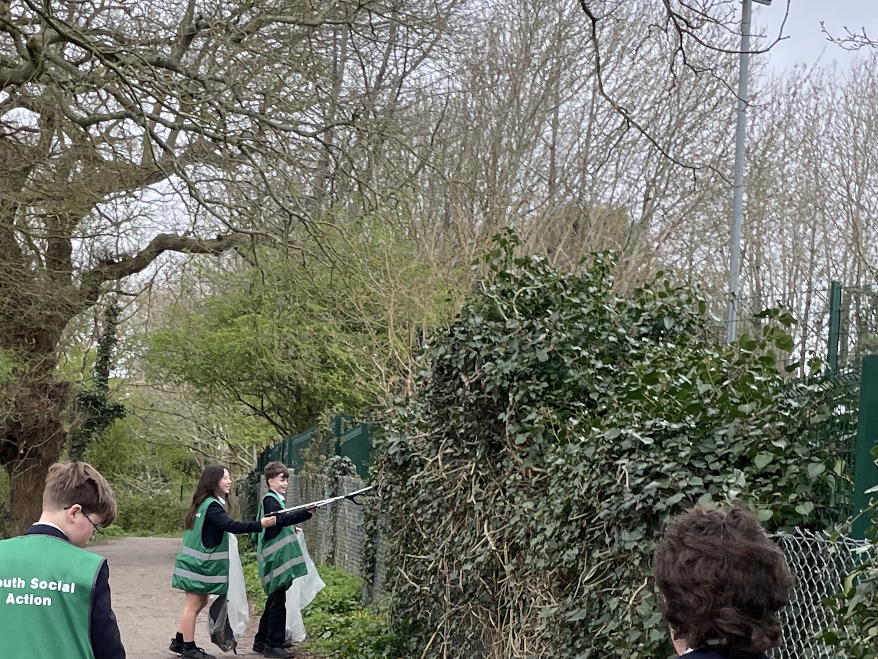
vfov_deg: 19.0
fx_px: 1928
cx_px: 168
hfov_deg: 25.2
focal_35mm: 76
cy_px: 606
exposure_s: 1/312
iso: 32
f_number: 1.6
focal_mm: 4.2
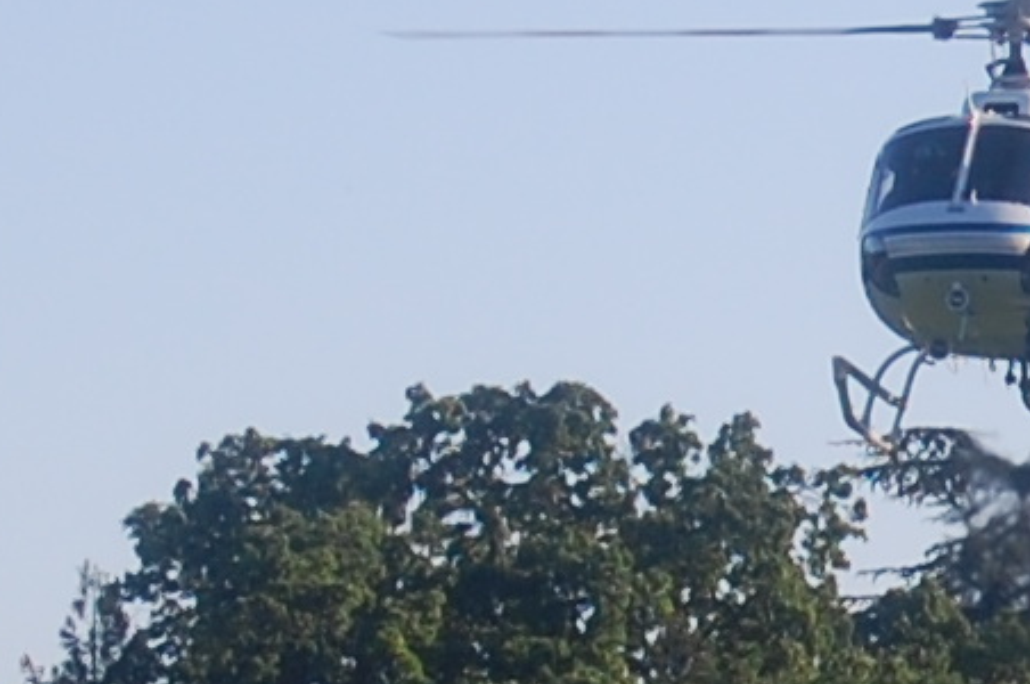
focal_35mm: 549
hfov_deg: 3.7
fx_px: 15694
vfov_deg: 2.5
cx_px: 1825
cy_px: 609
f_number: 9
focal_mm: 55
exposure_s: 1/320
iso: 200
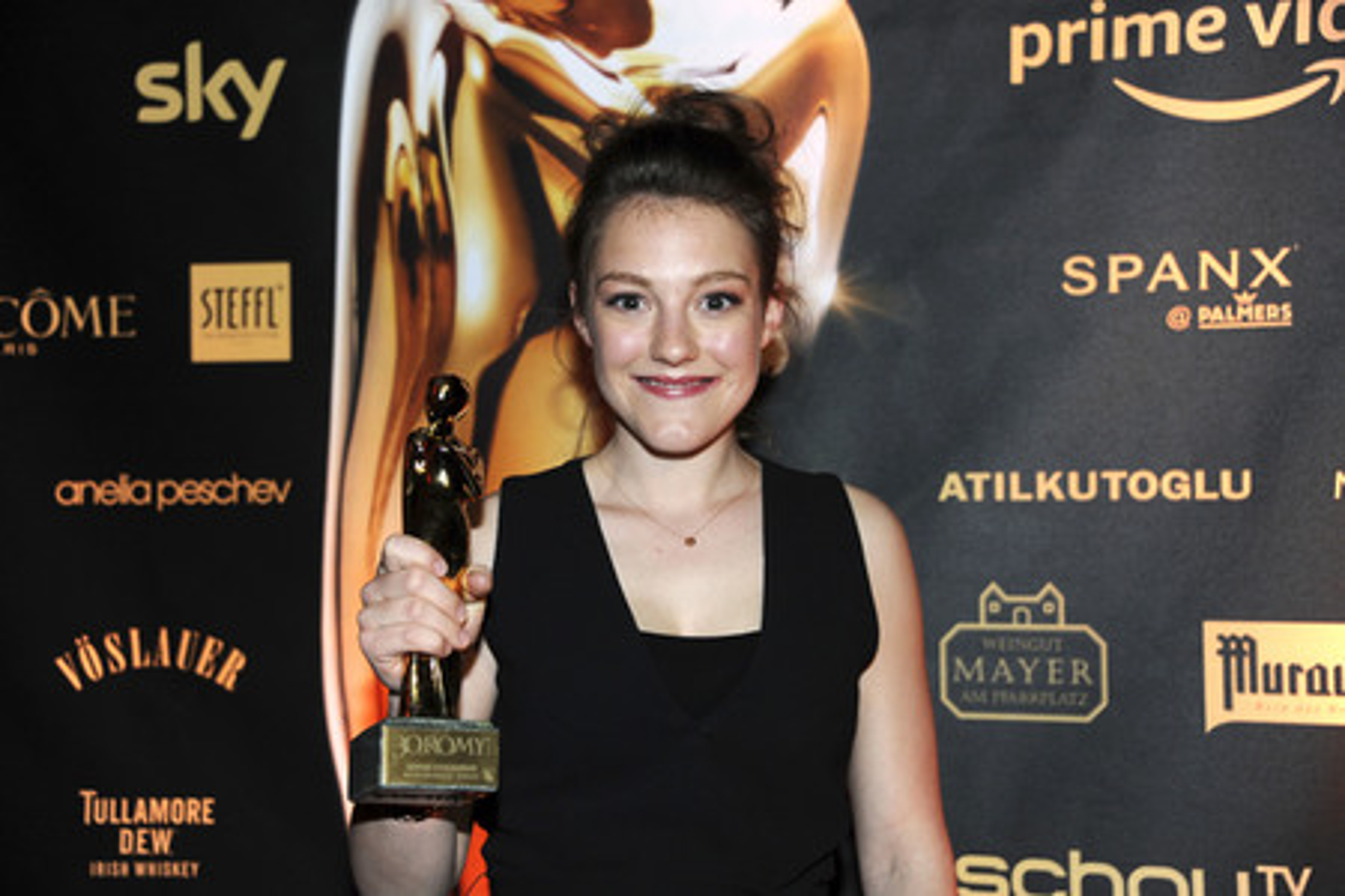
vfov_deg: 23.4
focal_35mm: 58
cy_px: 448
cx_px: 672
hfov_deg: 34.5
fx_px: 2167
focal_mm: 58
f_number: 4.5
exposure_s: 1/250
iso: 800
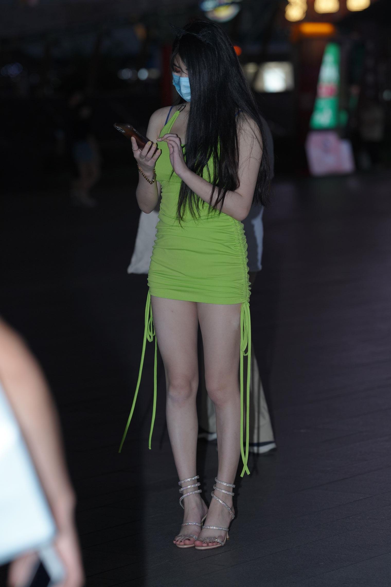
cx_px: 196
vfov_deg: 15.2
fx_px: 2199
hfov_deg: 10.2
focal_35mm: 135
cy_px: 294
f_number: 3.5
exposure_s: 1/250
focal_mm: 135
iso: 640
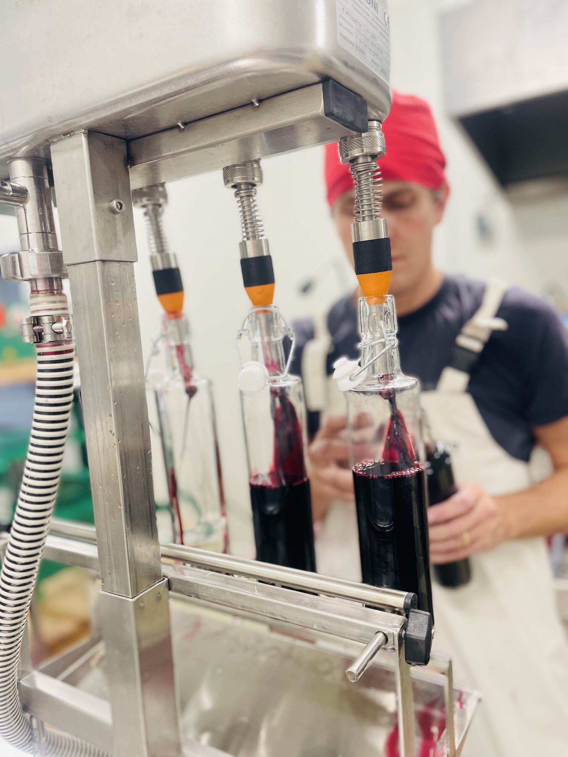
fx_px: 569
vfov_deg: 67.3
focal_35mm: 26
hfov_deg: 53.1
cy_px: 378
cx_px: 284
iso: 100
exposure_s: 1/50
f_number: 1.6
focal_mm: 4.2
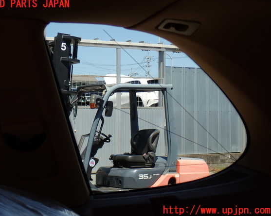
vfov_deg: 18.9
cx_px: 127
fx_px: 649
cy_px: 107
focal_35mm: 81
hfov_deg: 23.6
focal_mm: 13.65
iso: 100
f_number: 4.1
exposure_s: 1/250
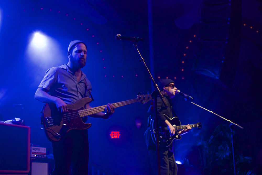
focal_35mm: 52
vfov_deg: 25.8
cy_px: 88
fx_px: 382
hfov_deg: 37.8
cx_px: 131
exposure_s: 1/160
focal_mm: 35
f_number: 2.8
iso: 1600
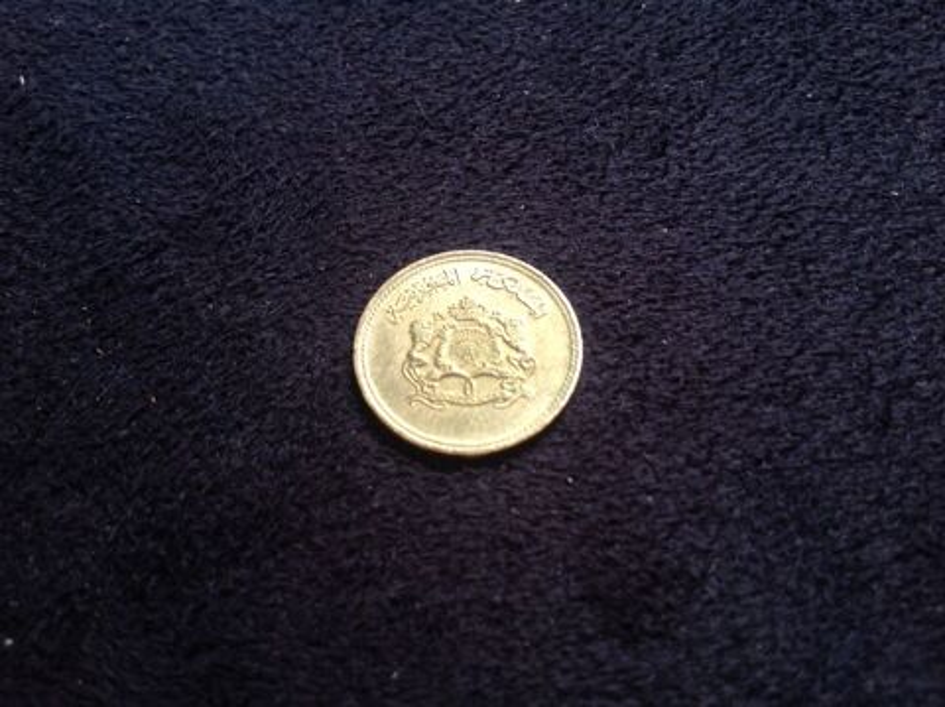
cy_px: 354
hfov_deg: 52.7
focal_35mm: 35
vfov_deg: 40.6
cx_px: 472
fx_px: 955
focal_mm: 4.28
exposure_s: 1/40
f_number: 2.4
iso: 64
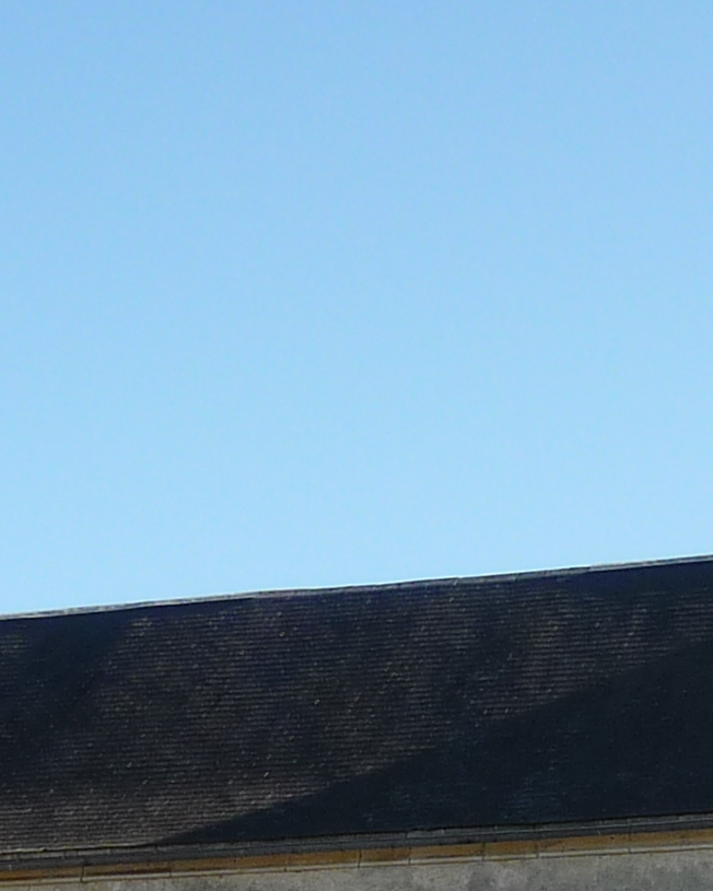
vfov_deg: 14.8
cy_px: 738
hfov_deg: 12.0
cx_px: 282
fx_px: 3403
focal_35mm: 129
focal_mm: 5.5
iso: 100
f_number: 2.8
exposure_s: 1/640
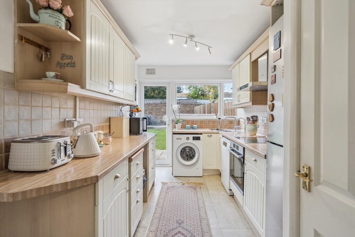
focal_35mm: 18
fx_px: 178
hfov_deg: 90.0
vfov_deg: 67.4
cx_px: 178
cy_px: 118
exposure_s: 1/125
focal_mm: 18
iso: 640
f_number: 5
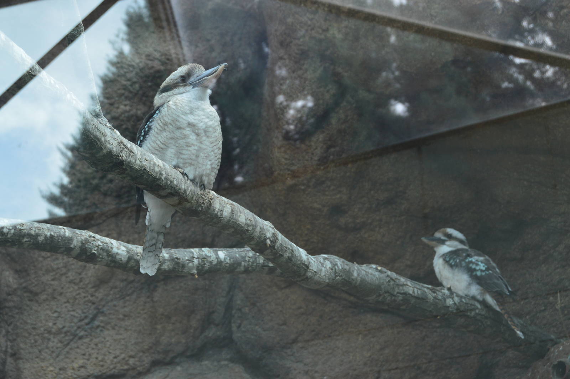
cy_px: 190
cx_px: 285
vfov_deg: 16.5
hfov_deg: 24.6
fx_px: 1305
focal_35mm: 82
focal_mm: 55
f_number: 9
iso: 400
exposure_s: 1/100
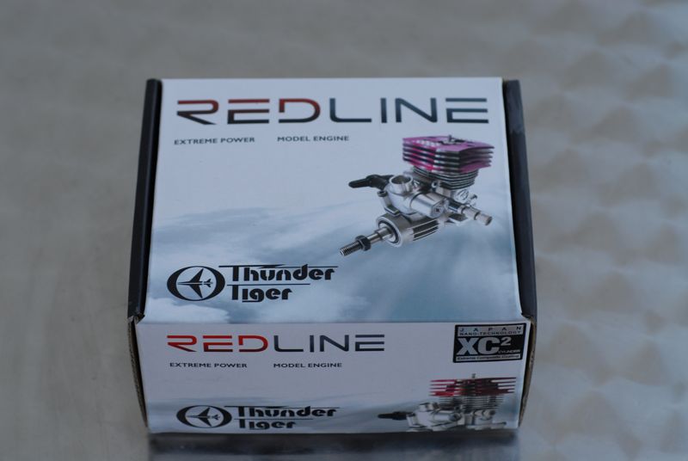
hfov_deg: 22.6
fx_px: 1723
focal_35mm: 90
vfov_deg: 15.2
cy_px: 230
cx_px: 344
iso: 200
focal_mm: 60
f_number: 5.6
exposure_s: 1/125
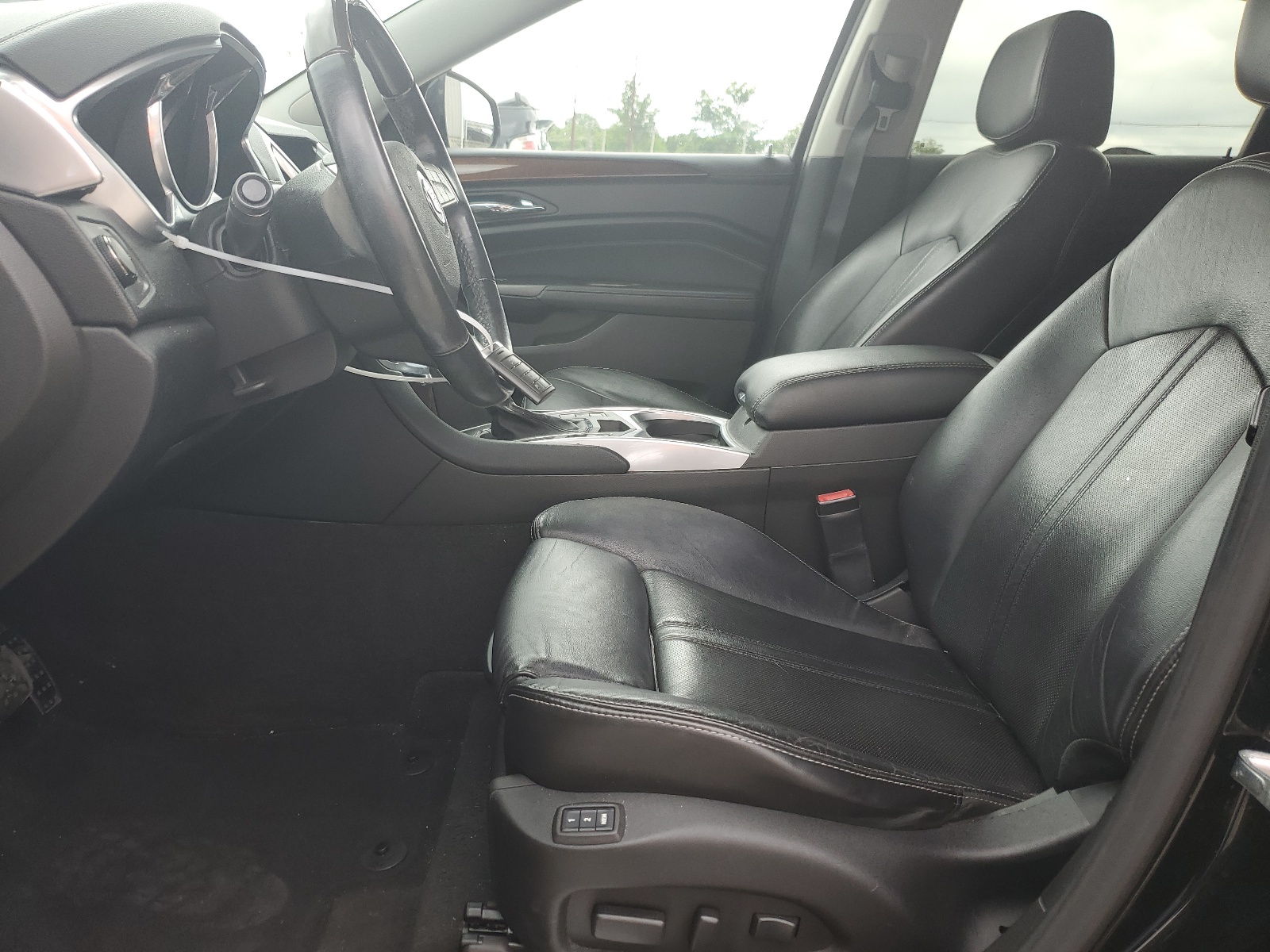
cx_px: 635
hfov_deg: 67.3
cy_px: 476
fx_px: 954
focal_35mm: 26
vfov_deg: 53.1
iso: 50
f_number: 1.5
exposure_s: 1/222
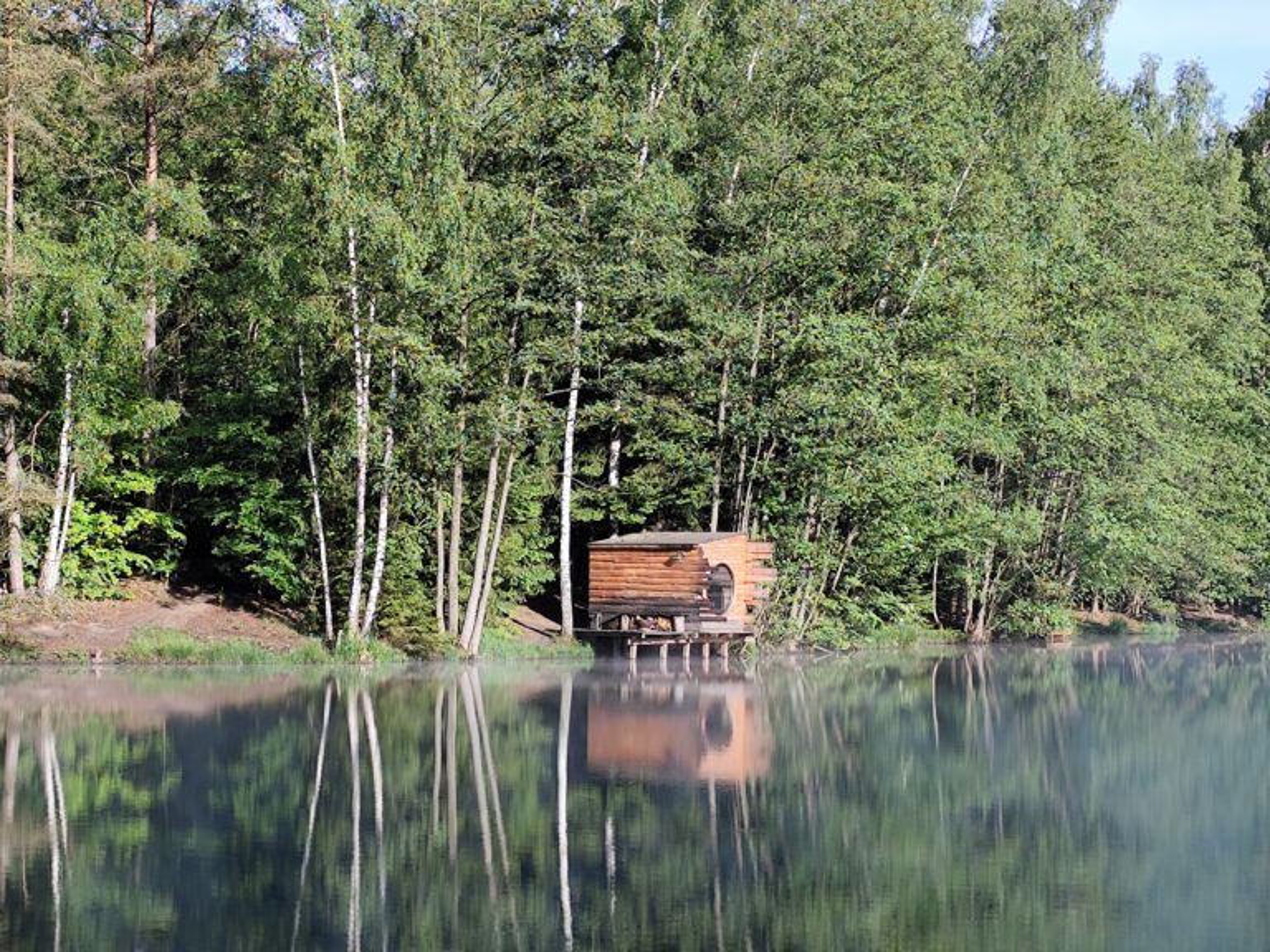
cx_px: 635
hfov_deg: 21.1
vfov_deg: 15.9
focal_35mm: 93
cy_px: 476
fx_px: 3412
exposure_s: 1/498
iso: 50
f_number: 1.65
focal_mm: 6.19
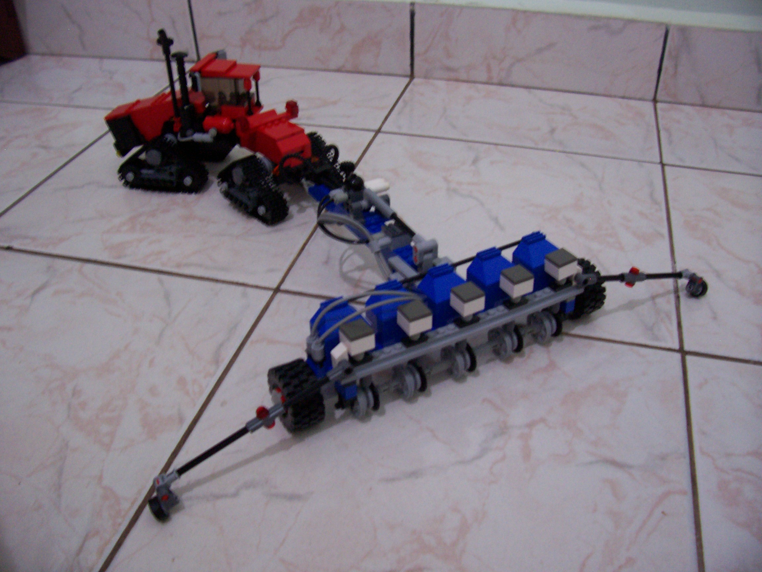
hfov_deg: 54.0
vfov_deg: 41.8
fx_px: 748
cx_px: 381
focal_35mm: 34
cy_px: 286
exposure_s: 1/5.66
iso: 160
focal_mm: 5.6
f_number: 2.7
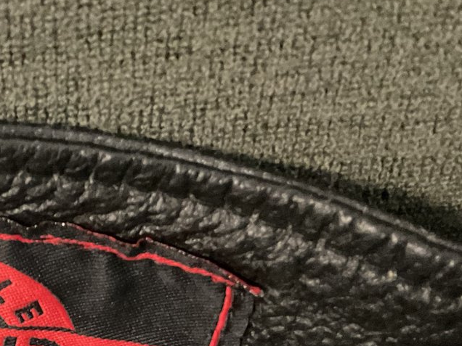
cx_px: -56
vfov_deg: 20.2
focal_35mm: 69
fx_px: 921
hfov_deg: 25.9
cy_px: 390
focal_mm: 3
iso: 500
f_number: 1.8
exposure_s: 1/17
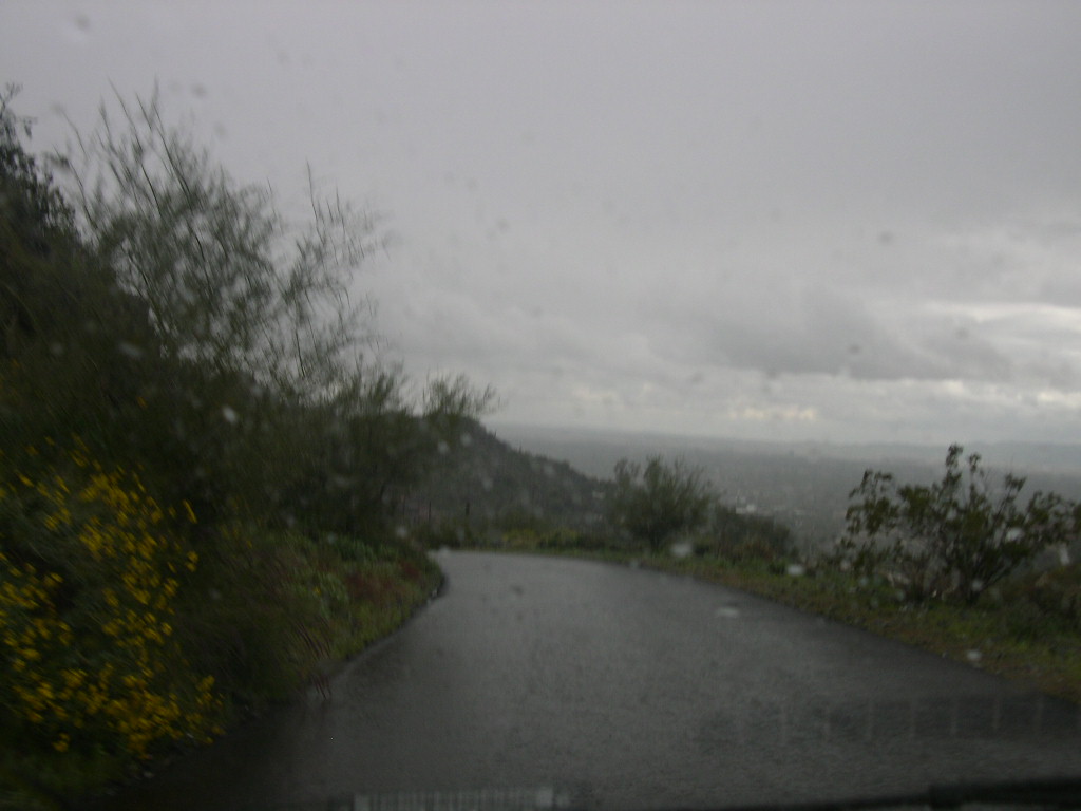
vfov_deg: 37.7
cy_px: 406
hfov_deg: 49.0
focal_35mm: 38
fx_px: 1187
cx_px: 540
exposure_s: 1/106
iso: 100
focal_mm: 8
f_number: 7.6
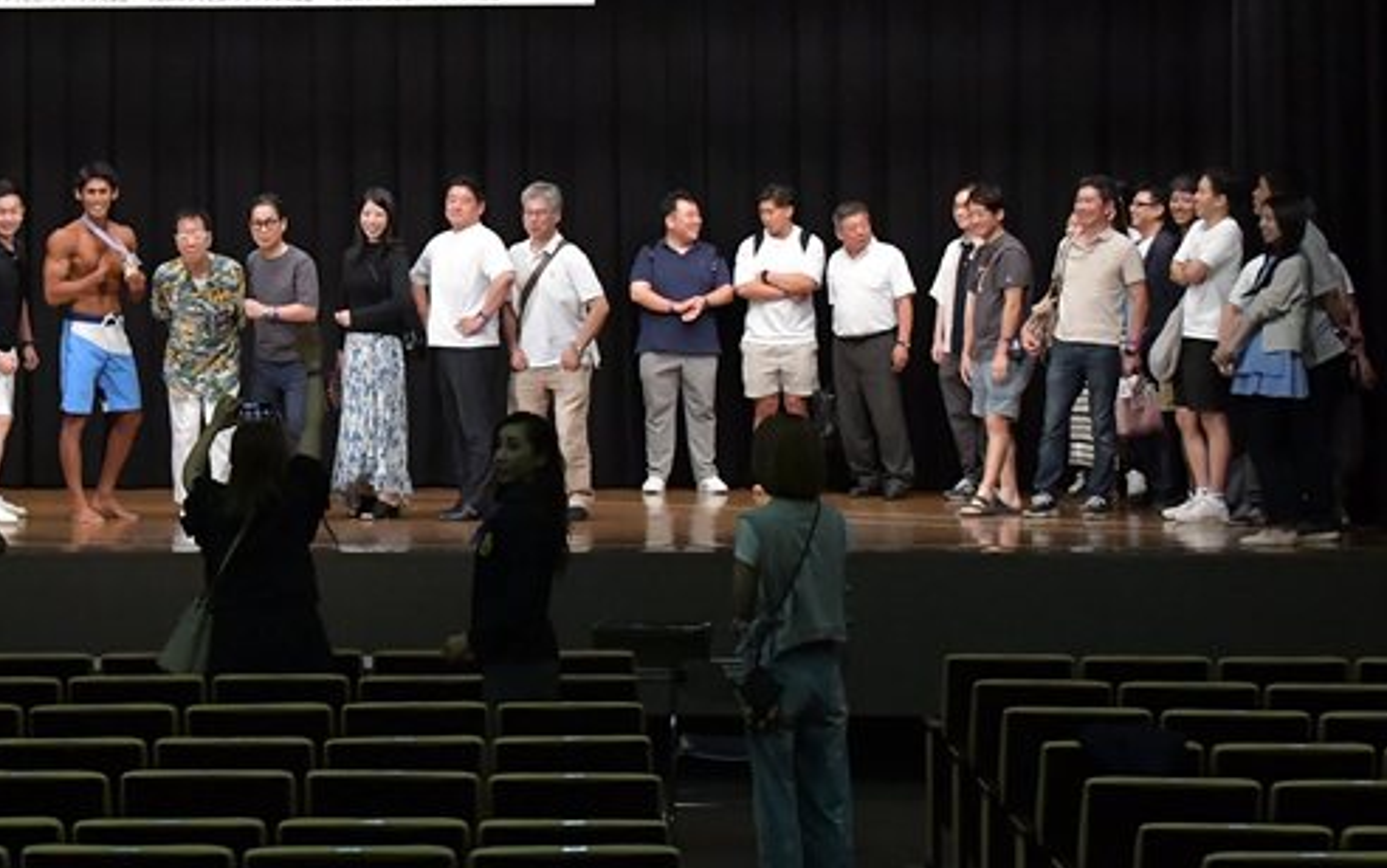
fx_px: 3820
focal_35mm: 101
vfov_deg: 12.9
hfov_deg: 20.5
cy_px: 265
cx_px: 472
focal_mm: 42
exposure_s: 1/400
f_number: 5.6
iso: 6400
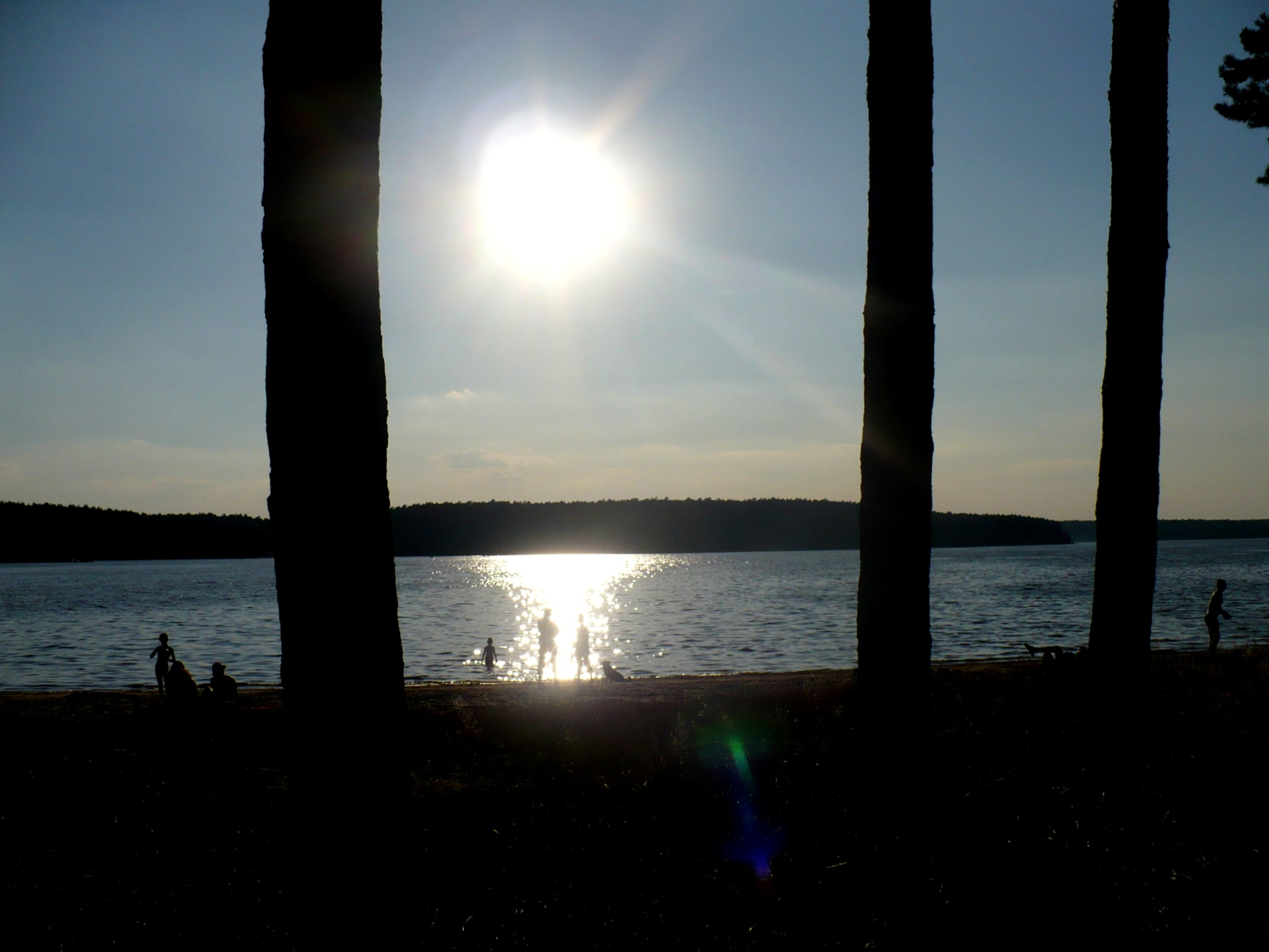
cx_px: 634
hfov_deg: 50.1
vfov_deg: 38.7
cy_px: 476
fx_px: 1356
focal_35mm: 37
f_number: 8
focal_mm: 6.1
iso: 100
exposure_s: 1/1600
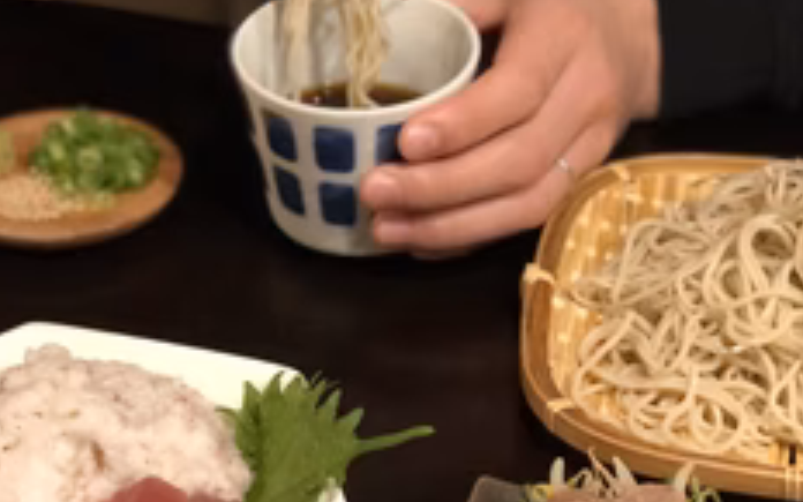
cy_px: 138
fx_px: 2079
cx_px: 464
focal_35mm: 95
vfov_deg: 13.7
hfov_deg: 21.8
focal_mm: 6
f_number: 2.4
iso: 125
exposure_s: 1/30
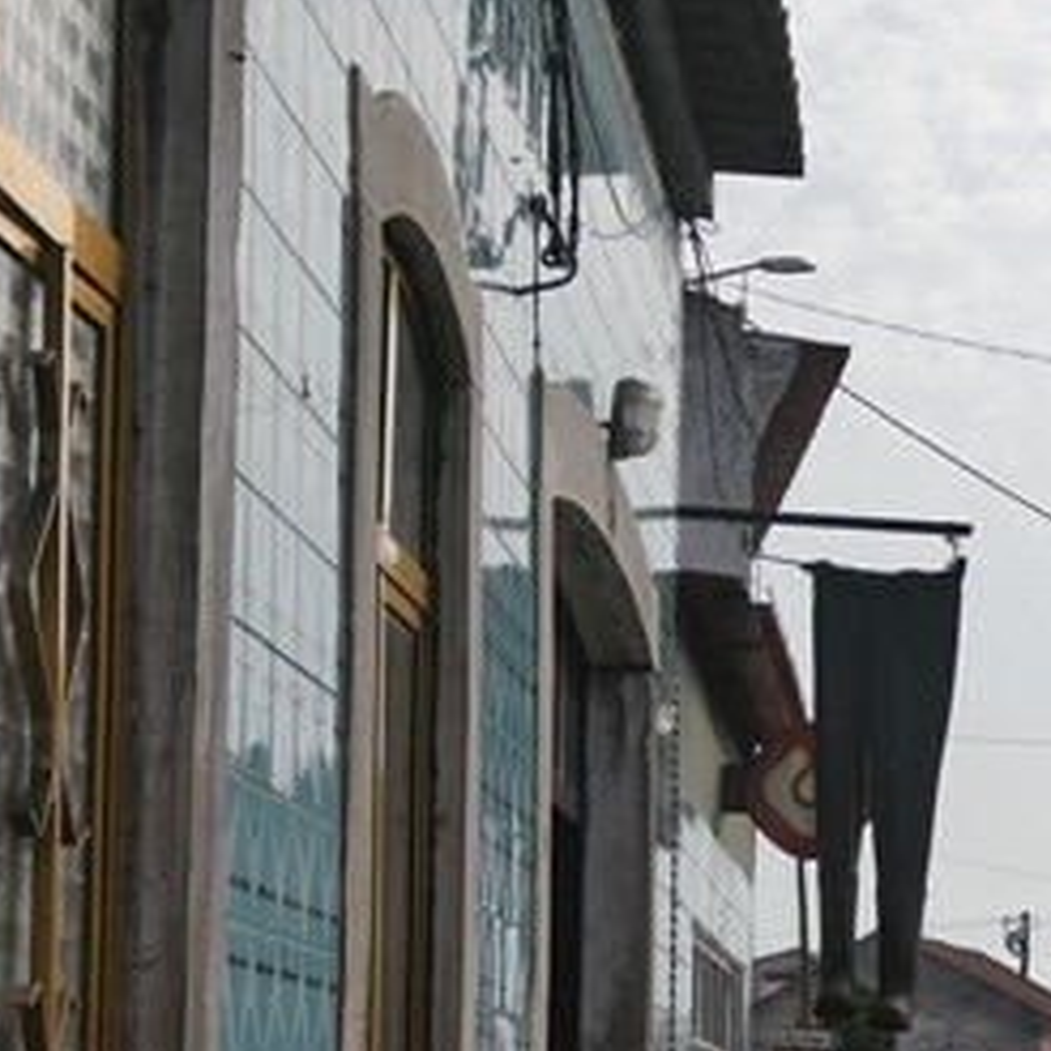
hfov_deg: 16.5
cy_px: 752
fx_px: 3607
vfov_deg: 16.5
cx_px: 850
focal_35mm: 105
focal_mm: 10.9
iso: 80
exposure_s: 1/800
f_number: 4.3
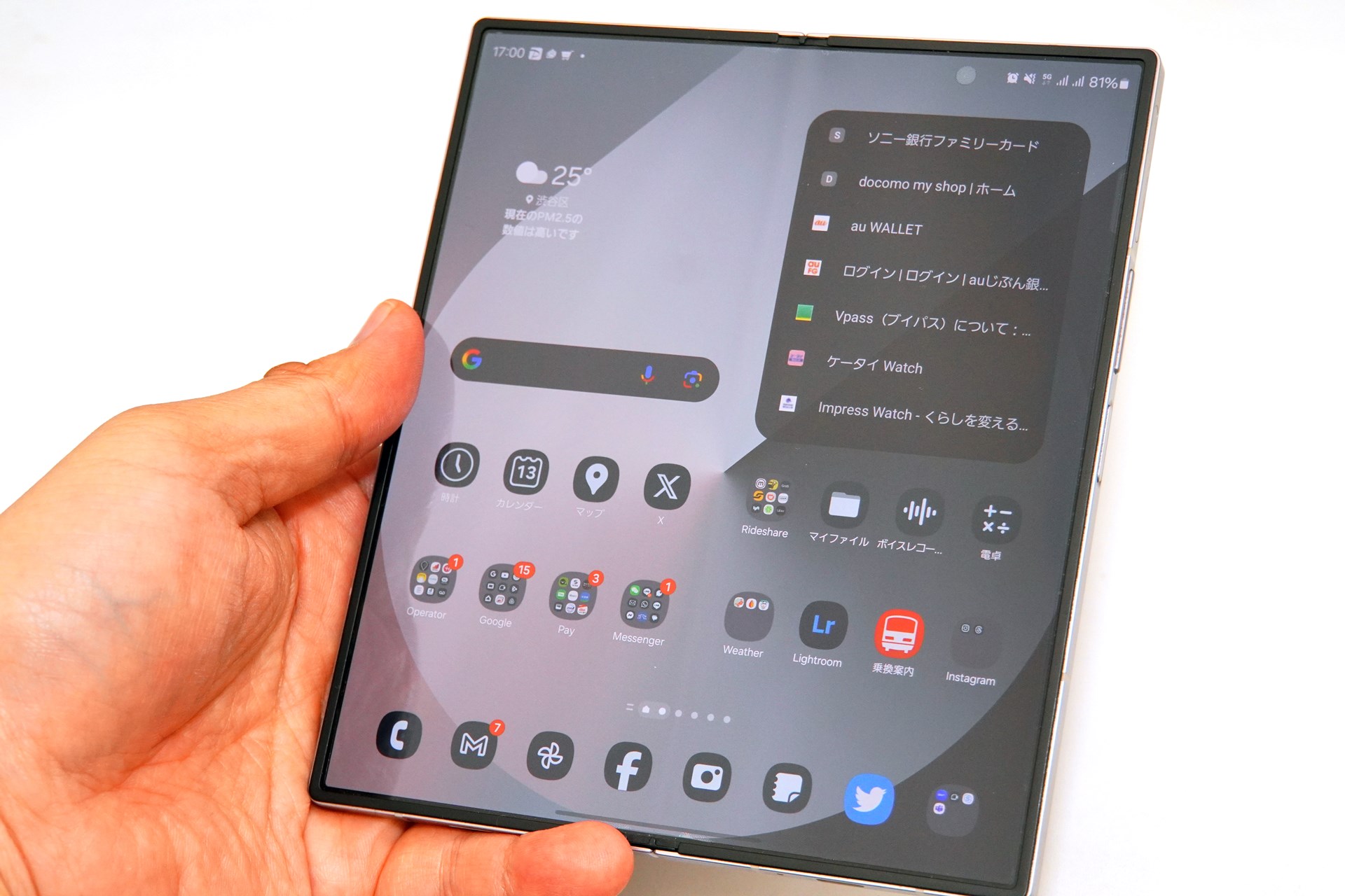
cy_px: 448
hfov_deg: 25.1
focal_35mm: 81
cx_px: 672
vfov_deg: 16.9
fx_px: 3026
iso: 1600
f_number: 7.1
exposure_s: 1/125
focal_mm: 54
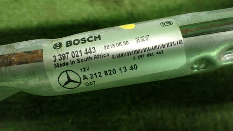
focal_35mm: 33
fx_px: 204
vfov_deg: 35.6
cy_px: 61
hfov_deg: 59.5
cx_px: 116
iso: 800
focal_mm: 5.4
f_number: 2.3
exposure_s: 1/80
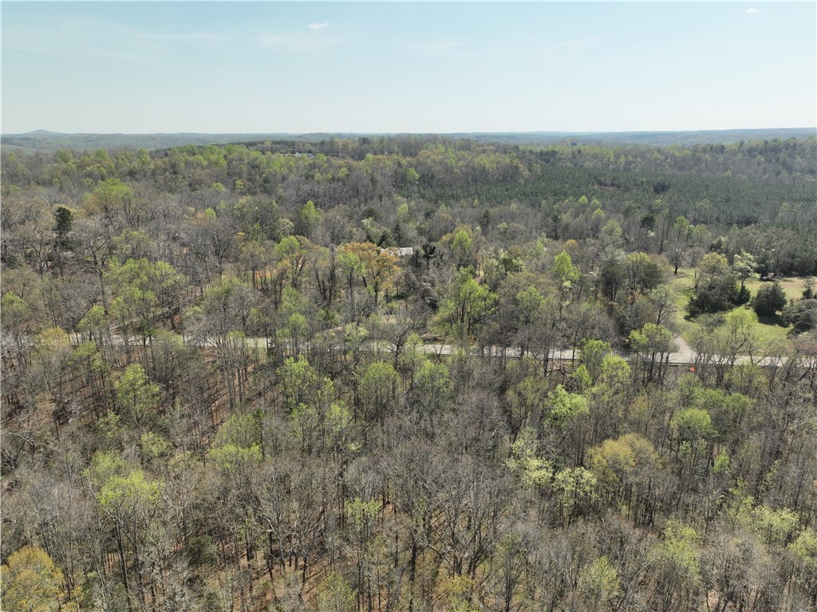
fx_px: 566
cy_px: 306
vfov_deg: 56.8
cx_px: 408
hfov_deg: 71.6
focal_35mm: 24
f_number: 2.8
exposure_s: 1/320
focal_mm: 12.29
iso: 170
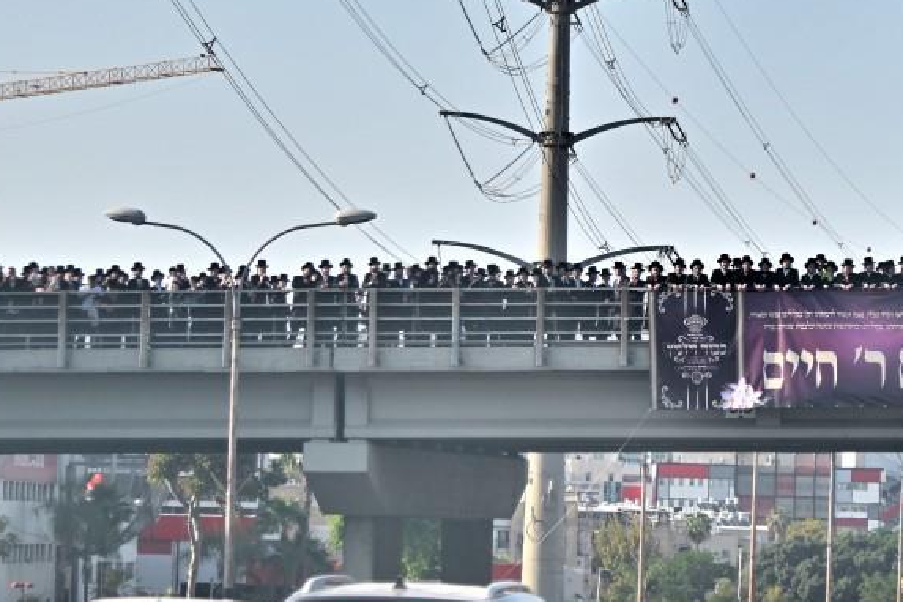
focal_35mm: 200
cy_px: 325
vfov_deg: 6.9
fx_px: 5016
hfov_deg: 10.3
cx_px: 712
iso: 80
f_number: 4
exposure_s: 1/1000
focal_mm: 75
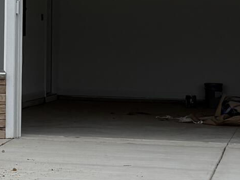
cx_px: 28
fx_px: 1068
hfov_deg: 12.7
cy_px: -91
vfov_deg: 9.4
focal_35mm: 154
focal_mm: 6.76
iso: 80
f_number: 1.78
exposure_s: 1/4167
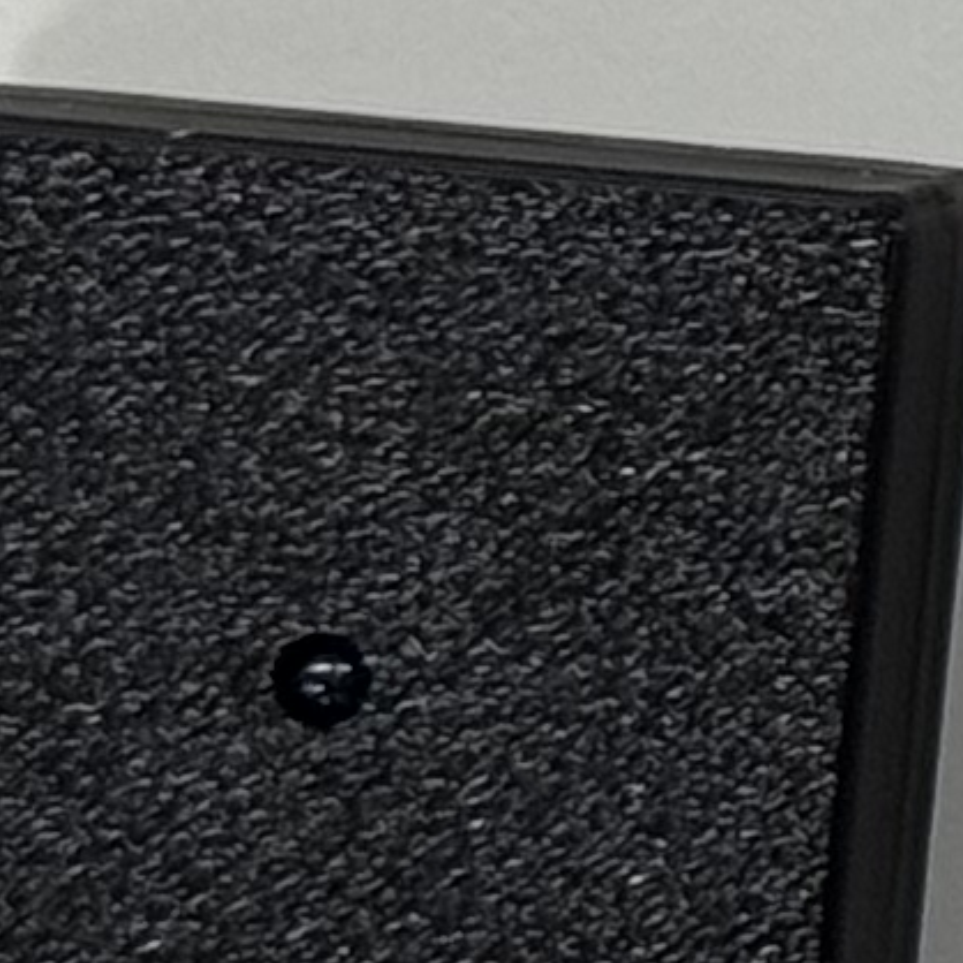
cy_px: -509
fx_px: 12873
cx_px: 3571
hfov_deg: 4.1
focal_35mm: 409
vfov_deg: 4.3
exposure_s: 1/100
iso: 64
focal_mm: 6.76
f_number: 1.78
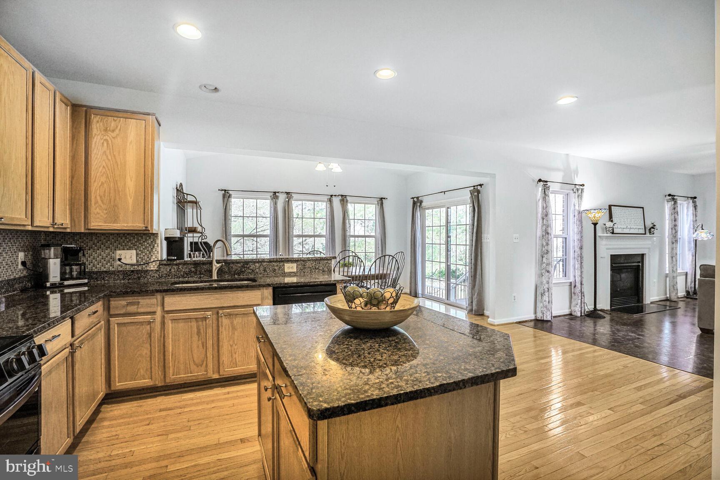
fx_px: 320
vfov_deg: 73.7
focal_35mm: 16
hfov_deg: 96.7
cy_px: 240
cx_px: 360
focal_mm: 16
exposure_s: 1/20
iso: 800
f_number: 8
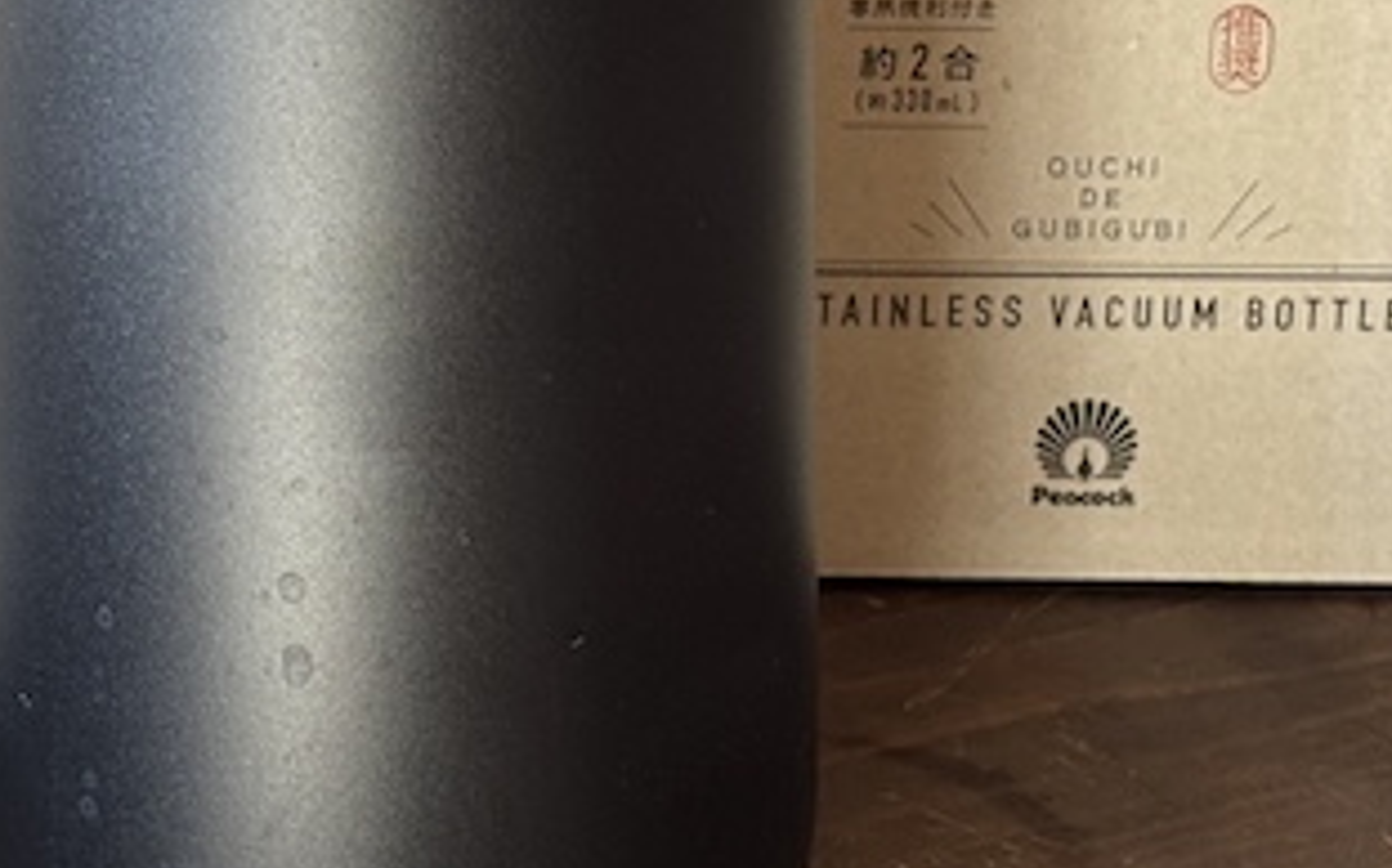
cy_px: -112
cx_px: 295
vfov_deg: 9.1
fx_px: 5384
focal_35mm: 142
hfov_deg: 14.7
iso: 80
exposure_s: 1/60
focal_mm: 5.96
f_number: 1.6
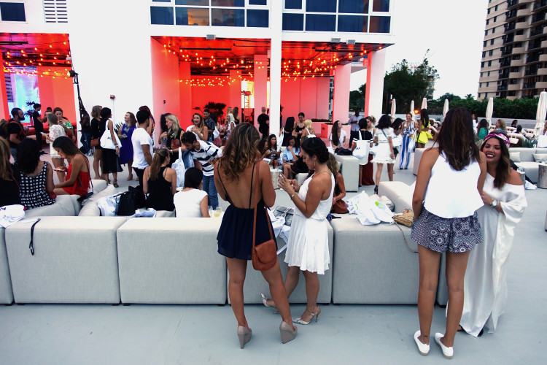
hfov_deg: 73.7
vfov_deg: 53.1
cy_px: 182
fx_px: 365
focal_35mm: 24
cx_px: 274
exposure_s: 1/30
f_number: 1.8
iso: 160
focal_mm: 8.8
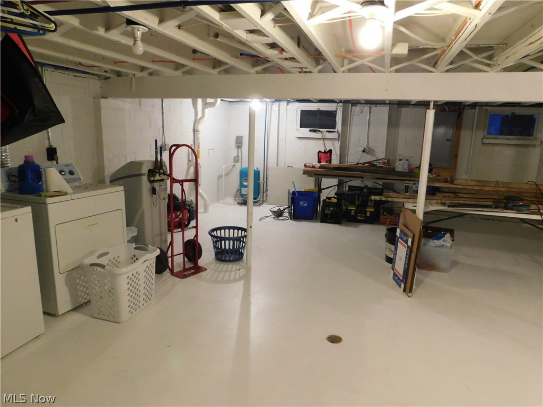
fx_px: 361
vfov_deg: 58.9
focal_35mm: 23
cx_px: 272
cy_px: 204
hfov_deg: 73.9
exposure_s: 1/30
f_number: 3
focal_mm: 4
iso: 400
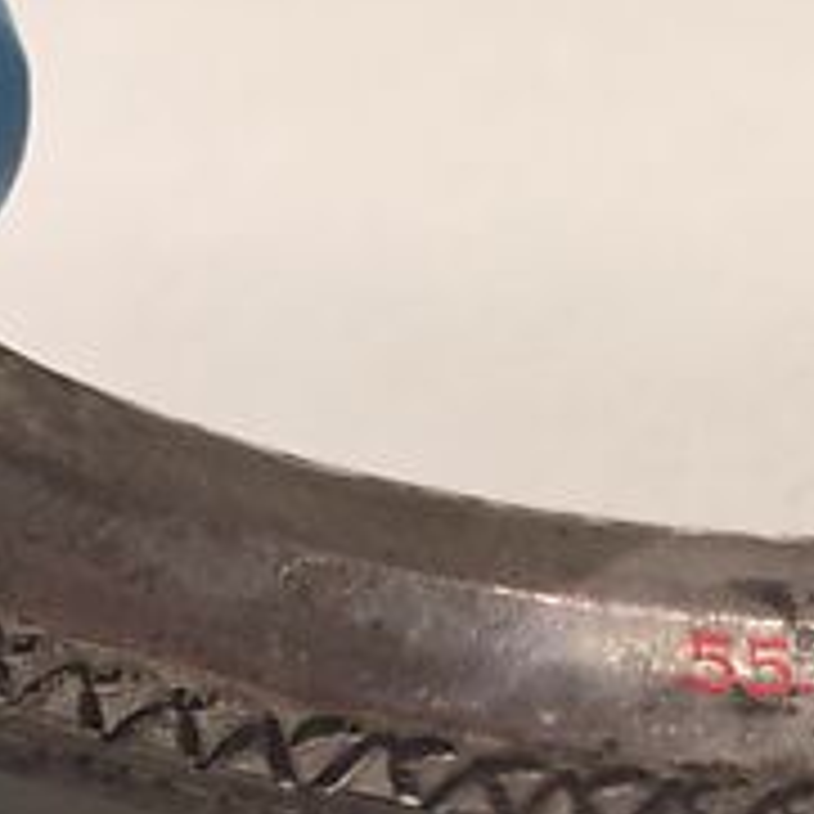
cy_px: 706
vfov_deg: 20.1
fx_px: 2261
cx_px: 693
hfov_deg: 20.1
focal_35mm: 85
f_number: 2.2
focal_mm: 4.15
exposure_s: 1/30
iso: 32
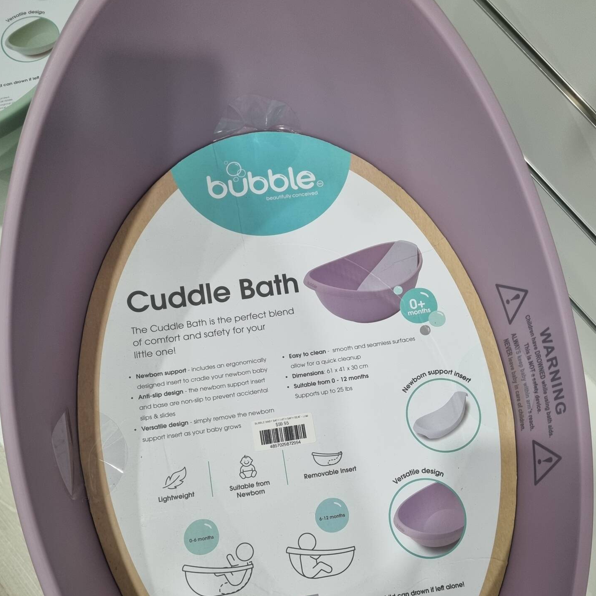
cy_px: 372
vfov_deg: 52.0
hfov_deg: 52.5
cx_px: 300
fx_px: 604
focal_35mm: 31
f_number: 1.8
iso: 200
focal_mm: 5.4
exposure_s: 1/100
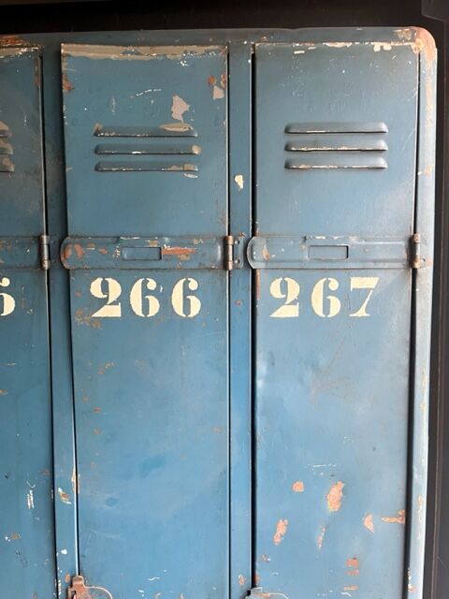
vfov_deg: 67.3
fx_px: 450
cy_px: 300
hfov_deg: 53.1
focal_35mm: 26
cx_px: 224
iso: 320
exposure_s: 1/60
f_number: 1.6
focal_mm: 5.1
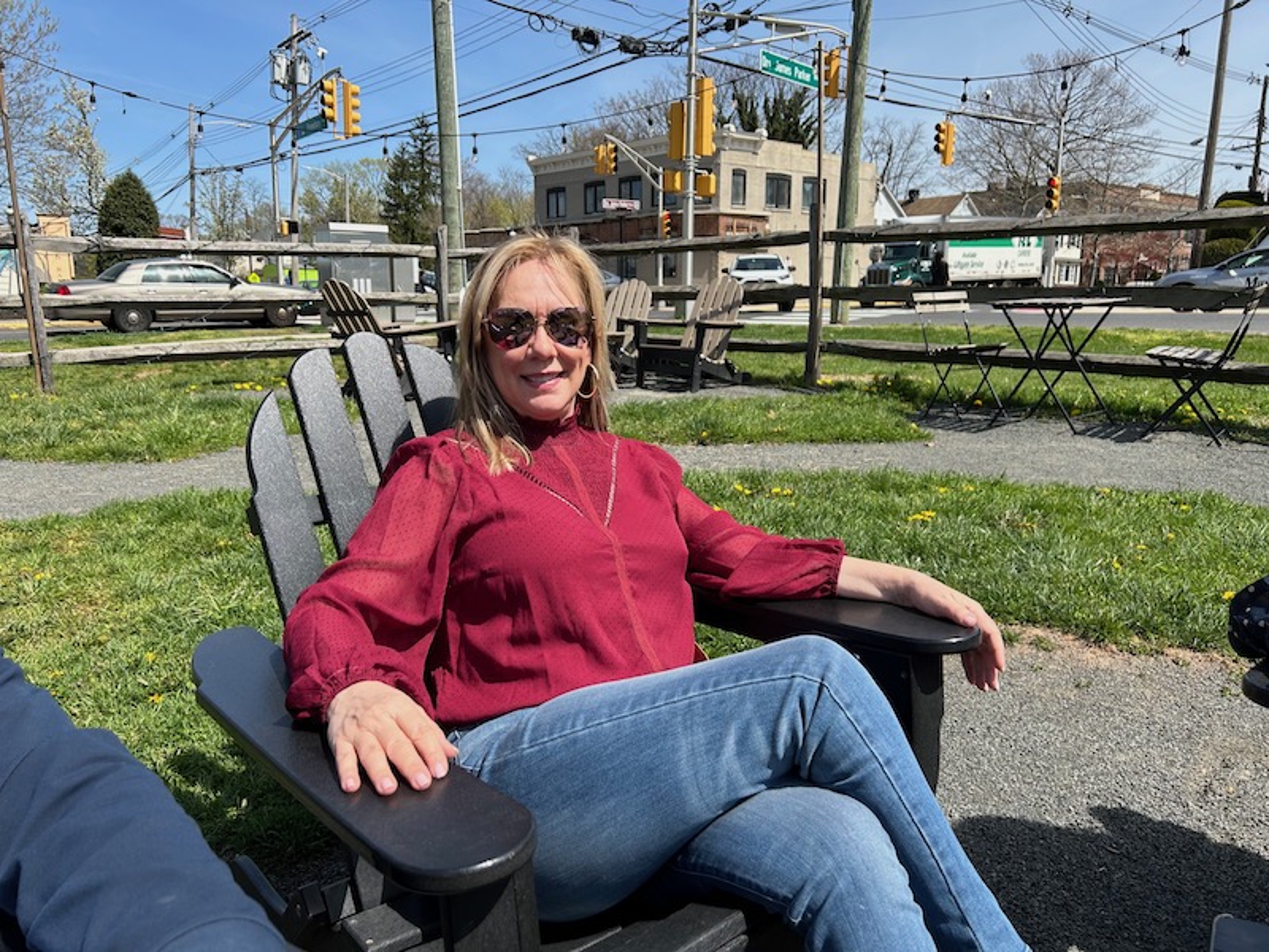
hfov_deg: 67.3
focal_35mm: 26
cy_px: 476
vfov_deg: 53.1
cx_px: 634
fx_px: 953
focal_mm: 5.7
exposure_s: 1/2841
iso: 50
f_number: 1.5
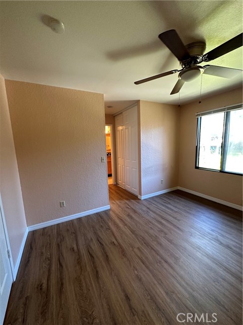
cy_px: 162
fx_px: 131
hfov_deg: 85.7
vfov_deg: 102.1
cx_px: 122
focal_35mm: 14
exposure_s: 1/60
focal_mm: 2.22
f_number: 2.2
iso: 250
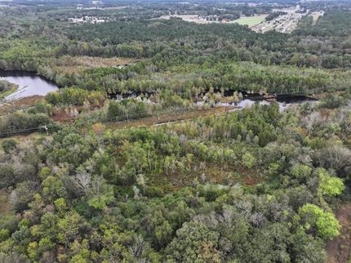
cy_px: 132
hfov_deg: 71.6
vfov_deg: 56.8
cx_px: 176
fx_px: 243
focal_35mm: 24
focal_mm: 12.29
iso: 100
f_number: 2.8
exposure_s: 1/200
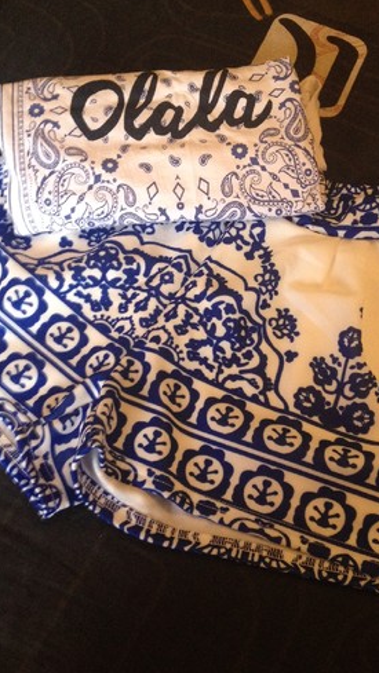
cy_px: 334
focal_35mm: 39
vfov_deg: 51.6
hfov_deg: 30.4
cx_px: 212
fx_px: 697
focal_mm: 4.28
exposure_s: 1/20
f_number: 2.4
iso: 320
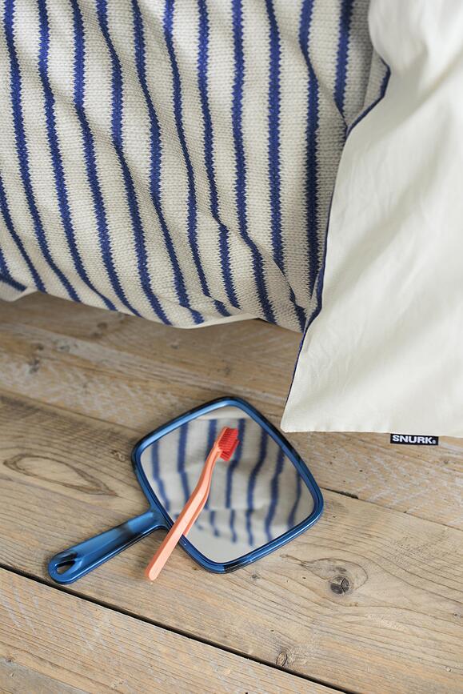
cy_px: 347
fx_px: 963
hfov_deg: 27.0
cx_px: 232
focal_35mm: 50
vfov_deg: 39.6
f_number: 3.5
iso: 100
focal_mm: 50
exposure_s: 1/40
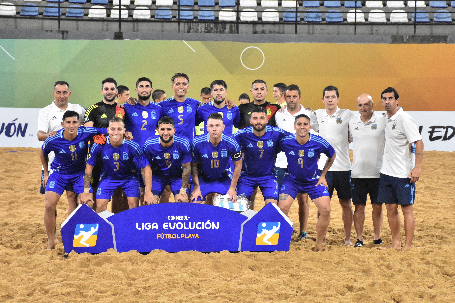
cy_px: 152
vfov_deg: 14.7
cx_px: 228
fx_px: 1175
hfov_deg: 21.9
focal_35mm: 93
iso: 4000
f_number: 5
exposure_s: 1/640
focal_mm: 62
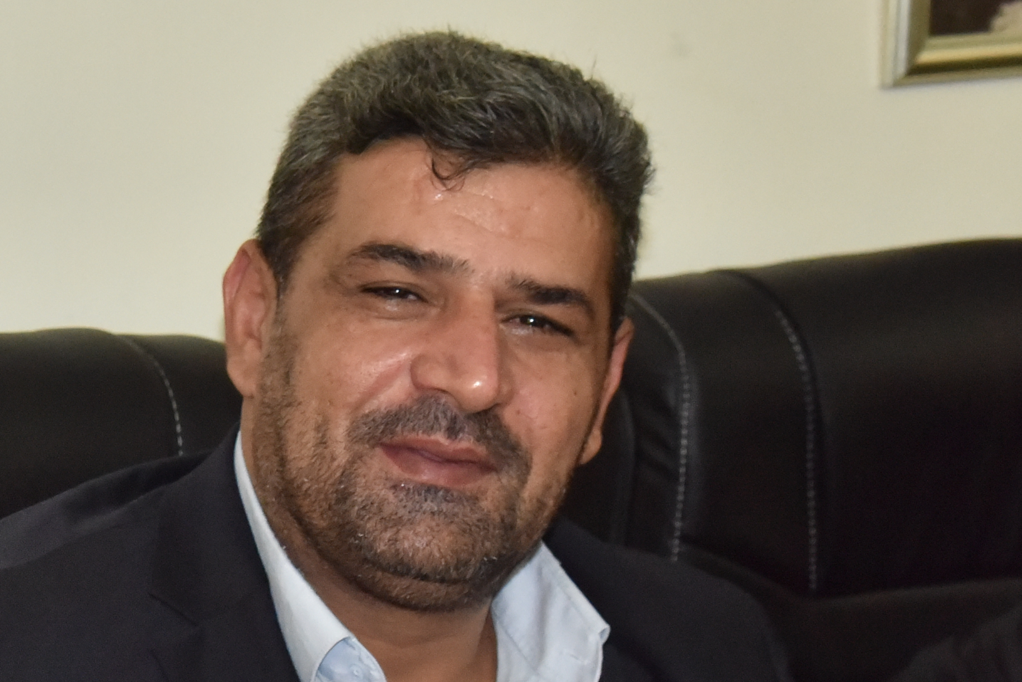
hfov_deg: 13.9
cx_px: -81
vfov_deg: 9.4
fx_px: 4116
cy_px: 545
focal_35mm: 145
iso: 2500
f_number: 6.3
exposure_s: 1/160
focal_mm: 48
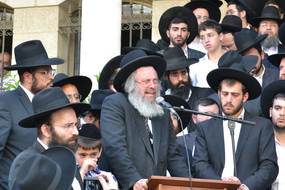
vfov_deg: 9.1
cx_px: 158
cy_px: 117
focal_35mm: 150
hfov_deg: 13.7
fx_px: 1187
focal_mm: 70
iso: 800
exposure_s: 1/200
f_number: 5
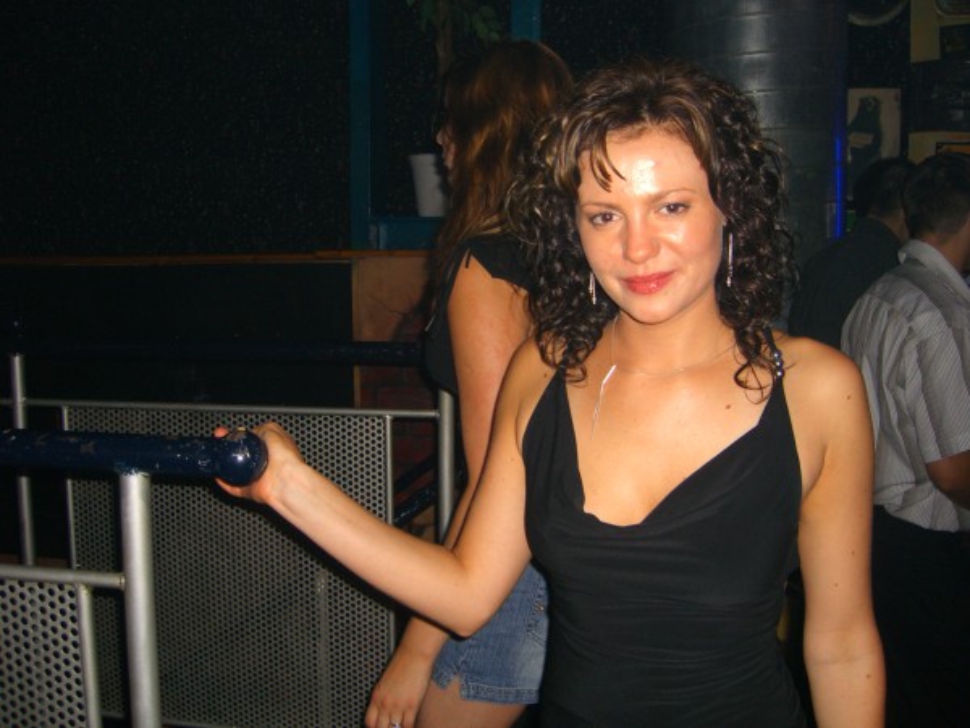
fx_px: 1065
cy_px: 364
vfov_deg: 37.7
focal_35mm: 38
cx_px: 485
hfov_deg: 49.0
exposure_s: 1/60
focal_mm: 7.9
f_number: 2.8
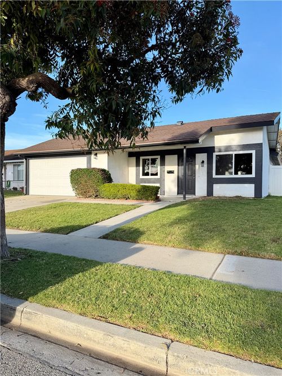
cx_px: 141
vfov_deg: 71.6
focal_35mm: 24
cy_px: 188
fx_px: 261
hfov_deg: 56.8
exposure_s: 1/1271
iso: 80
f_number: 1.78
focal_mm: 6.76
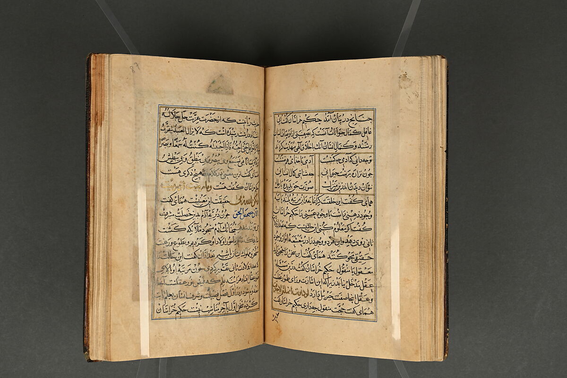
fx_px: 898
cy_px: 189
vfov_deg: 23.8
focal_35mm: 57
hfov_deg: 35.1
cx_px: 284
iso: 250
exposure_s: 1/30
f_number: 13
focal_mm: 57
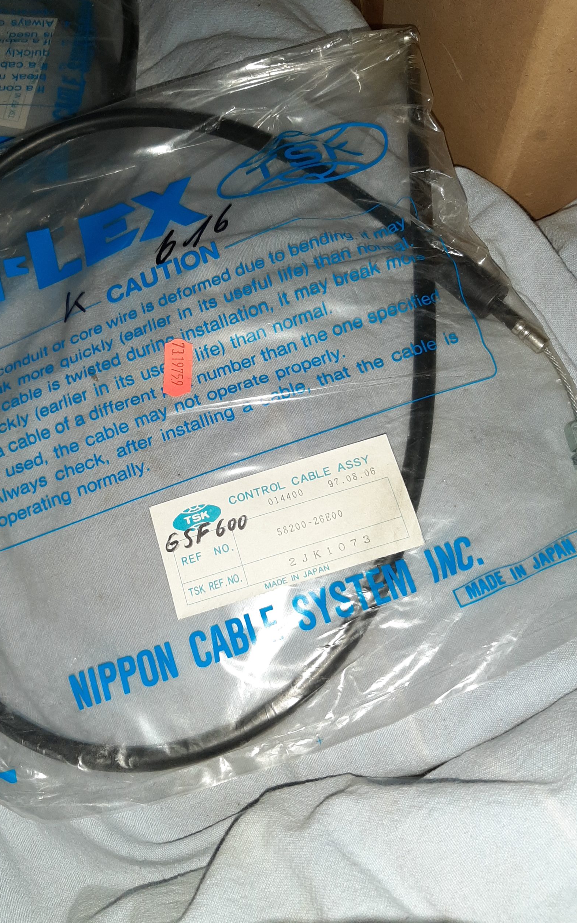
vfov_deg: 66.5
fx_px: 704
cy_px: 460
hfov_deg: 44.4
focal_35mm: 28
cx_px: 242
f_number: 1.7
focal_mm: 3.93
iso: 800
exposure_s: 1/20
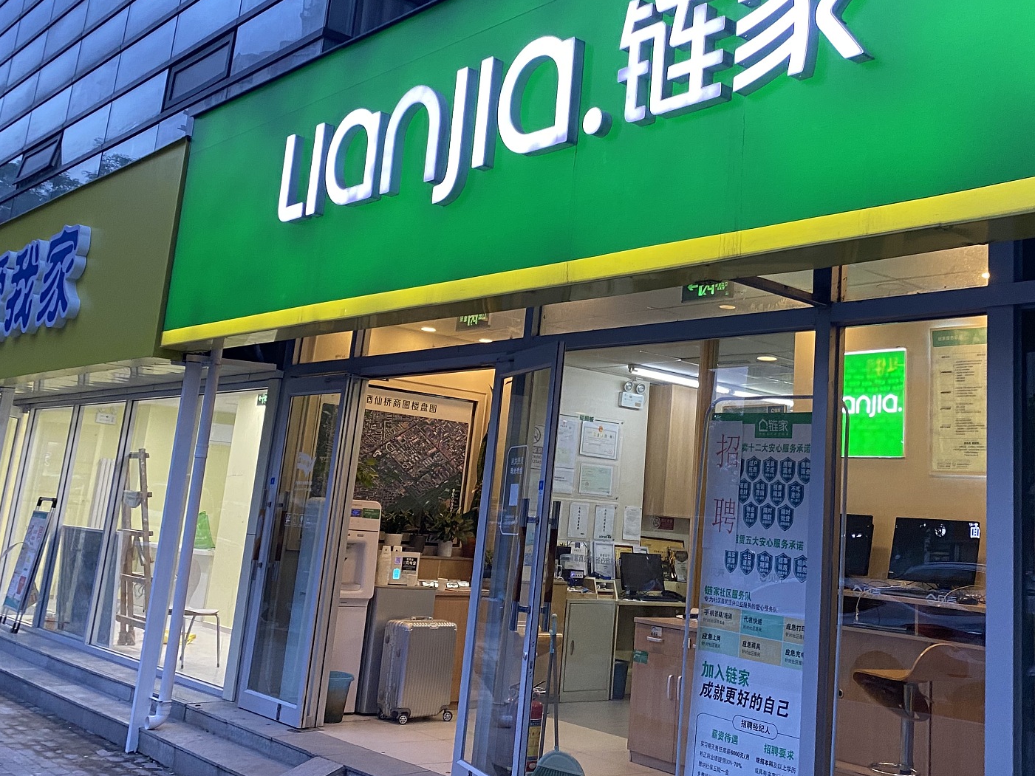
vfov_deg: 37.4
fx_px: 1136
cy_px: 276
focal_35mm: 38
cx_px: 626
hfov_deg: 48.6
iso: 125
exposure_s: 1/75
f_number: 1.8
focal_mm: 4.25
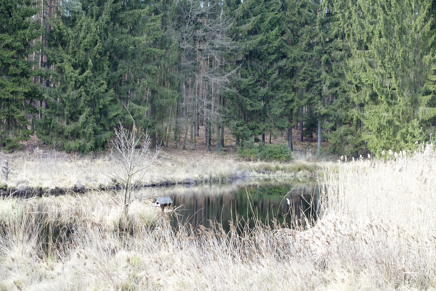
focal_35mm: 70
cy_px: 146
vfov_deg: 19.5
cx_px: 218
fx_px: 848
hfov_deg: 28.8
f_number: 3.2
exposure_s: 1/80
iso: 125
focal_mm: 25.7
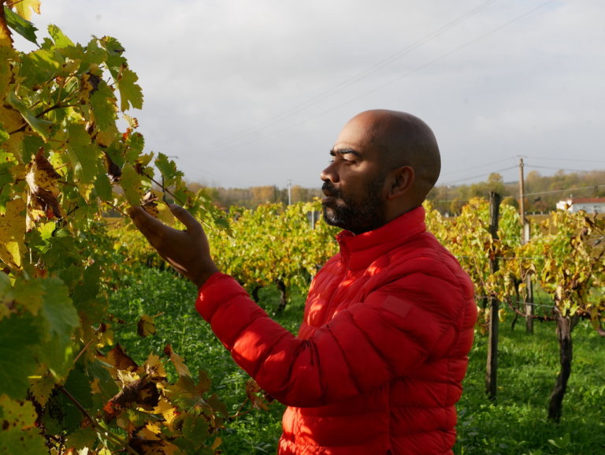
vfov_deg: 29.1
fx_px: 874
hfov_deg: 38.2
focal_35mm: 50
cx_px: 302
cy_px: 228
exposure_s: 1/500
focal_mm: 25
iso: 200
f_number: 6.3
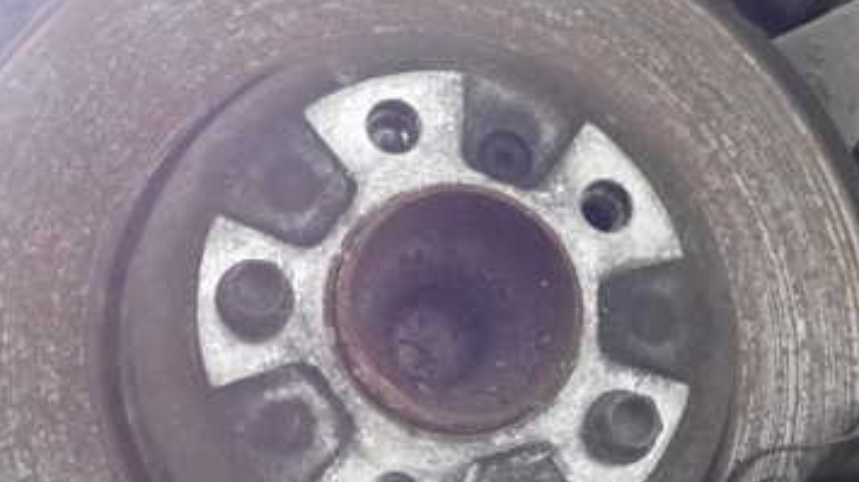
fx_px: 1343
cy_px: 349
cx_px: 486
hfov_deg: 35.4
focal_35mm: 59
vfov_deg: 20.2
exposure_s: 1/125
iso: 2000
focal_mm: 5.79
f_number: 2.4
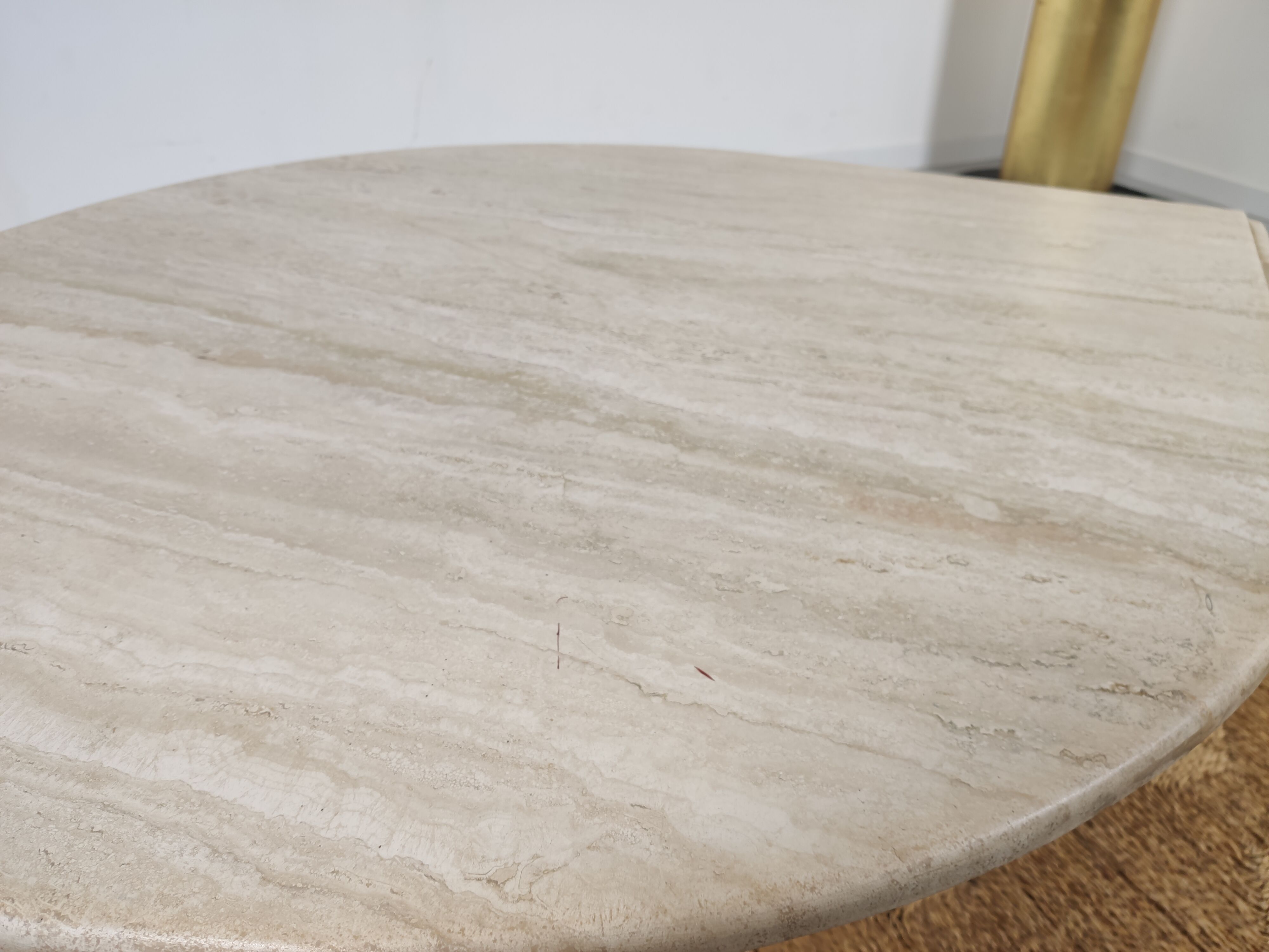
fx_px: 953
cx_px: 634
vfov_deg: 53.1
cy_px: 476
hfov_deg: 67.3
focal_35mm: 26
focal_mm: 4.75
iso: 157
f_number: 1.75
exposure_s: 1/100
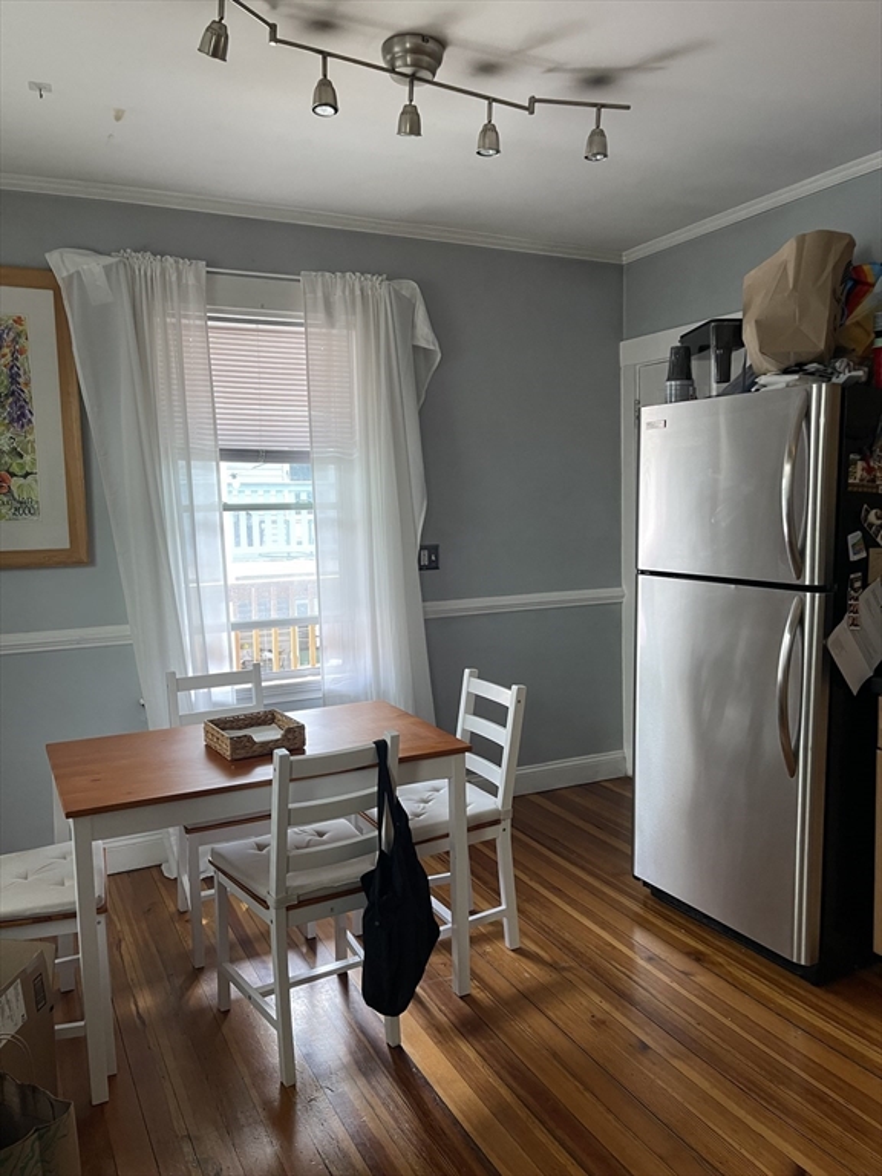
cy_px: 588
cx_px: 441
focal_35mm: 25
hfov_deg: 54.9
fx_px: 849
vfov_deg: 69.4
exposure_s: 1/60
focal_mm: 5.1
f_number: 1.6
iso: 125
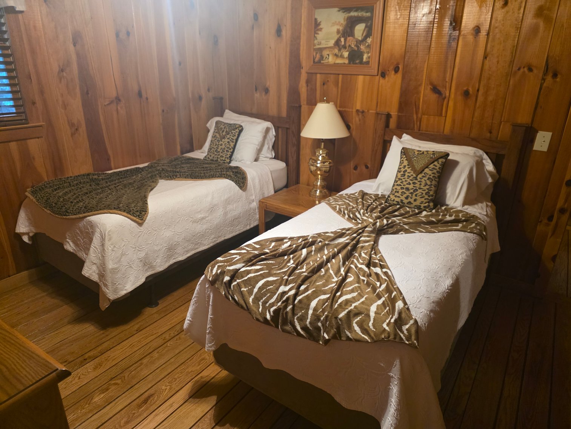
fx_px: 379
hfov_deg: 73.9
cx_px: 286
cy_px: 214
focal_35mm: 23
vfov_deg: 58.9
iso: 1600
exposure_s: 1/120
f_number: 1.7
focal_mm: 6.3
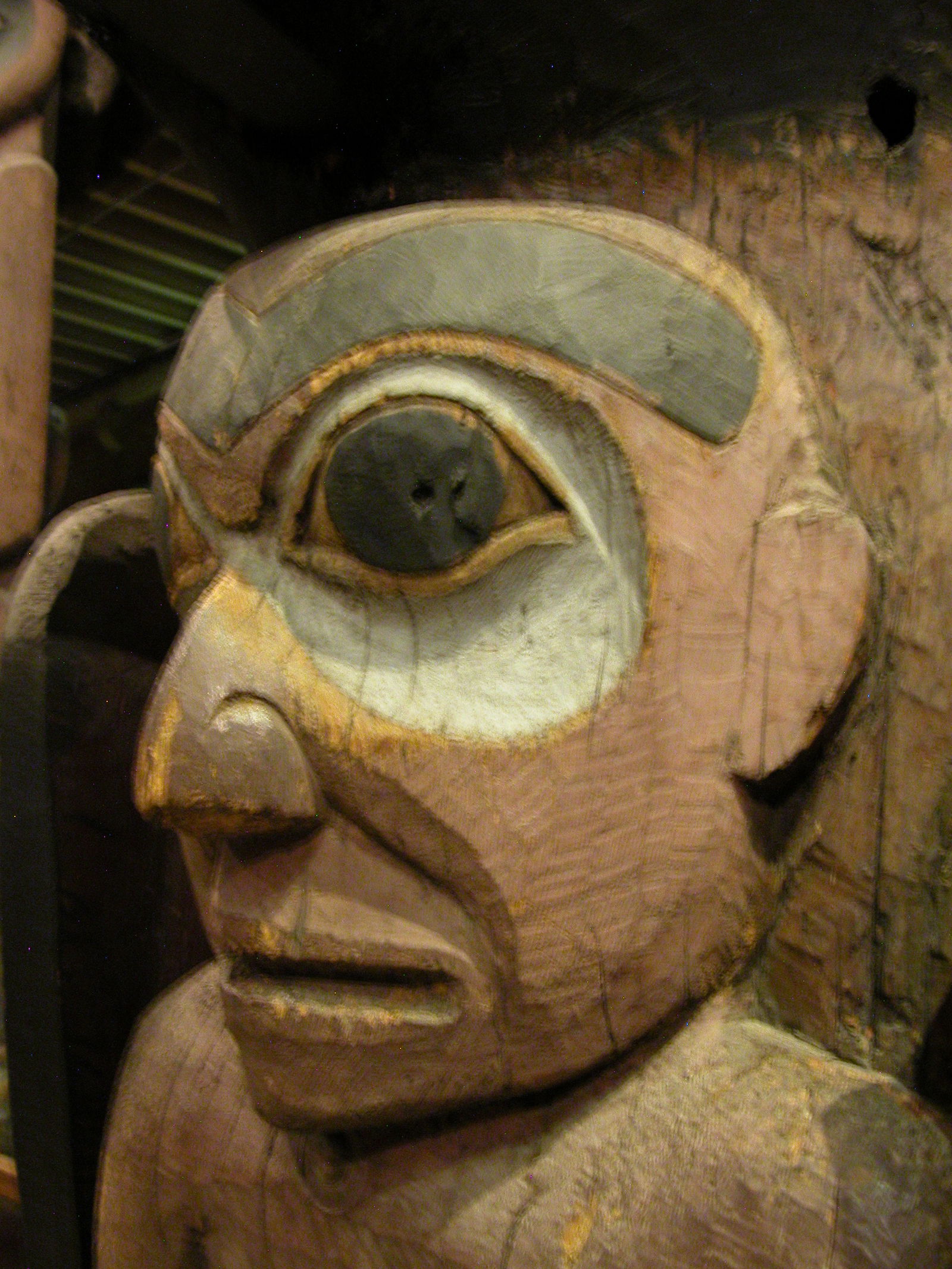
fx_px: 1283
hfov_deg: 40.7
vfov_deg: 52.6
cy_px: 634
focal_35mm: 35
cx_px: 476
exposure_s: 1/1.3
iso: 400
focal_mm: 8.9
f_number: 2.8
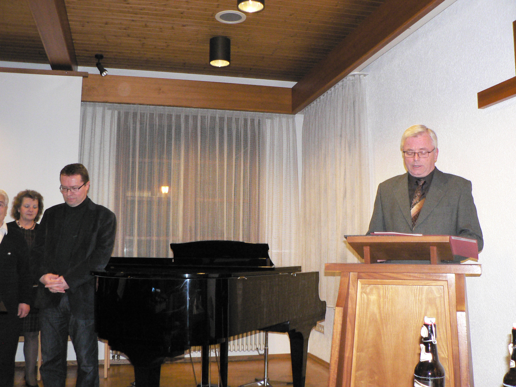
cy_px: 194
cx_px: 258
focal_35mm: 36
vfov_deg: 39.7
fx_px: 537
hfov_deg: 51.4
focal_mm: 6
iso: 400
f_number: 2.8
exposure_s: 1/30
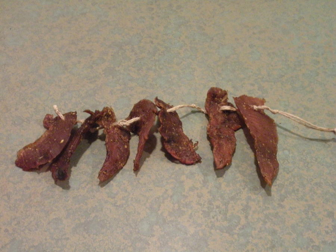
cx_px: 168
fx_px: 485
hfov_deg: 38.2
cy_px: 126
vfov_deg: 29.1
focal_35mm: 50
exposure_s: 1/8.2
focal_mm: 9.1
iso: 700
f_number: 4.4
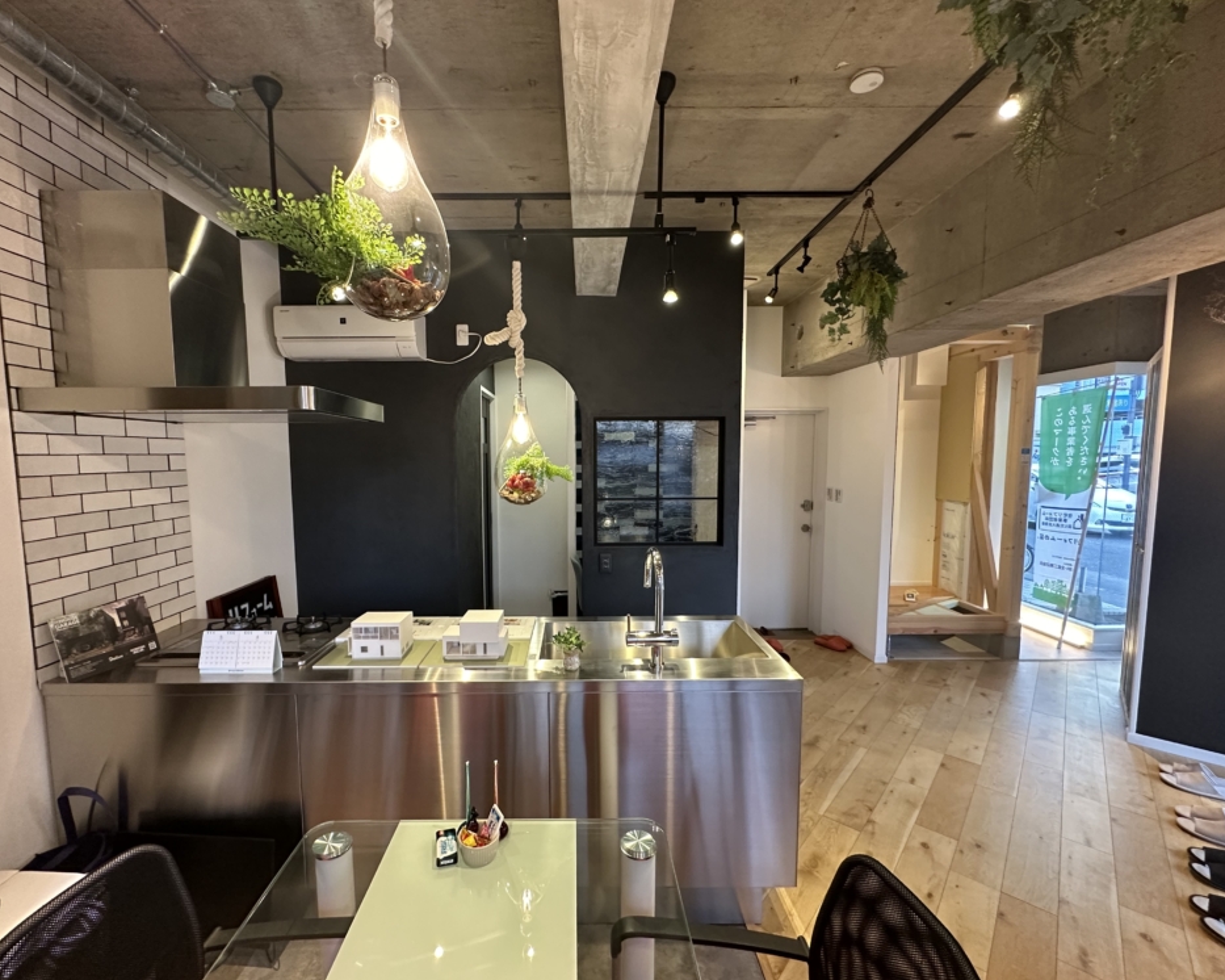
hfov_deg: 96.7
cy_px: 502
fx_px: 544
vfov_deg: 84.0
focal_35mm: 15
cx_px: 578
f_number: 2.2
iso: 320
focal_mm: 2.22
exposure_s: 1/100
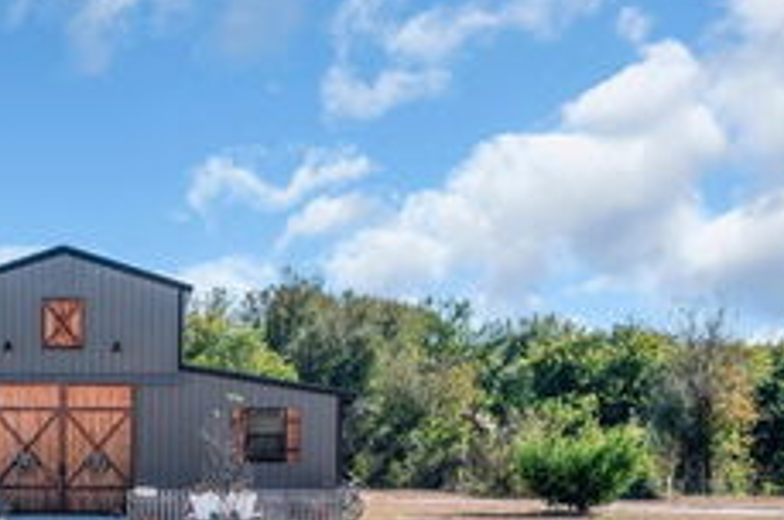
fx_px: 1457
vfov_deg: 20.0
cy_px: 424
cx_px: 68
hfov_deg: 28.8
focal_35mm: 67
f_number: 8
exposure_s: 1/250
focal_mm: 30
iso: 100
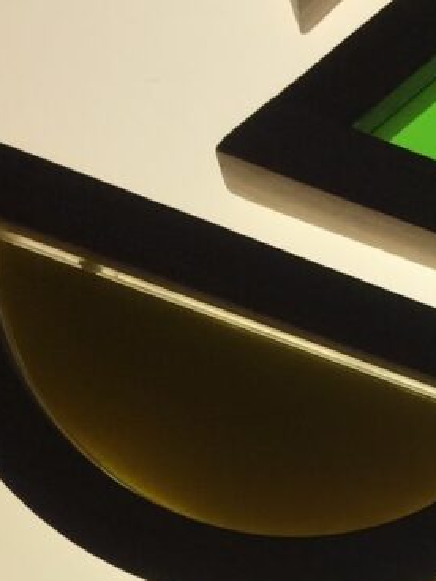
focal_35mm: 102
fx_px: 1713
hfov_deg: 13.2
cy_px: 691
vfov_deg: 18.3
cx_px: 758
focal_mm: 4.15
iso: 32
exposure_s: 1/33
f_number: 2.2
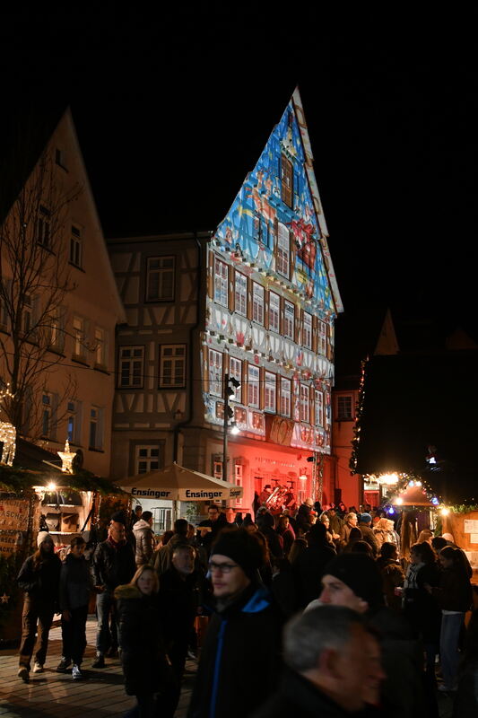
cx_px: 239
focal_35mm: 46
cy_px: 359
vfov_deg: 42.3
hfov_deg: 28.9
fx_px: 926
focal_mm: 31
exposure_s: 1/50
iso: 1600
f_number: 3.5
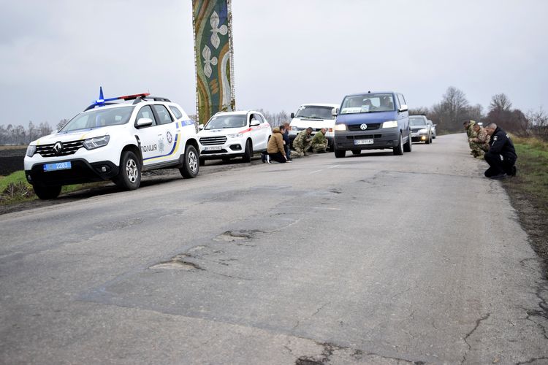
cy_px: 182
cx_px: 274
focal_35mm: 46
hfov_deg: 42.3
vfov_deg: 28.9
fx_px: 708
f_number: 5
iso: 400
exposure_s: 1/250
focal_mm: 31
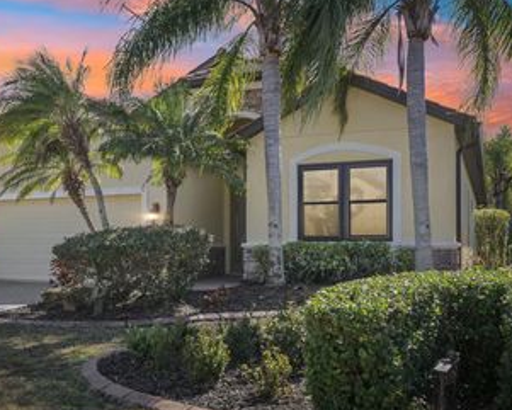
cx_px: 160
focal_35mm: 40
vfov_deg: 37.4
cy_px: 244
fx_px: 603
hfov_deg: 45.1
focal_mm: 25.5
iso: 400
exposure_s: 1/320
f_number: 8
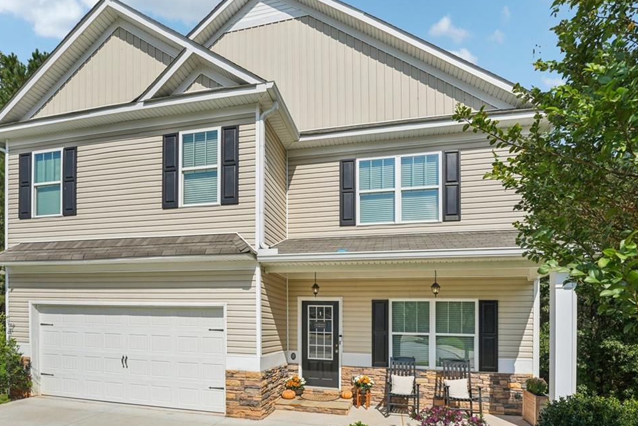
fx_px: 266
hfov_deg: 100.4
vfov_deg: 77.3
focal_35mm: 15
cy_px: 212
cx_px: 323
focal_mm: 14
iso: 100
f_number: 8
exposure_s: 1/500
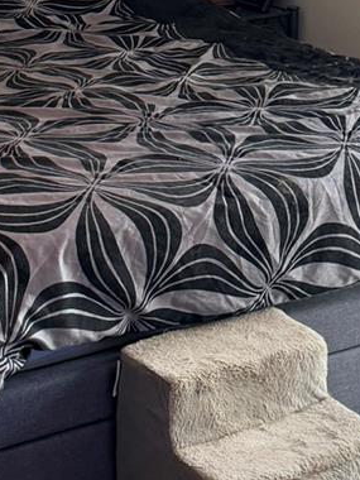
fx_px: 1345
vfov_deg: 19.9
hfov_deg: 15.2
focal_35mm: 97
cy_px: 57
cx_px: 176
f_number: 1.78
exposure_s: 1/120
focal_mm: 6.76
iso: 320
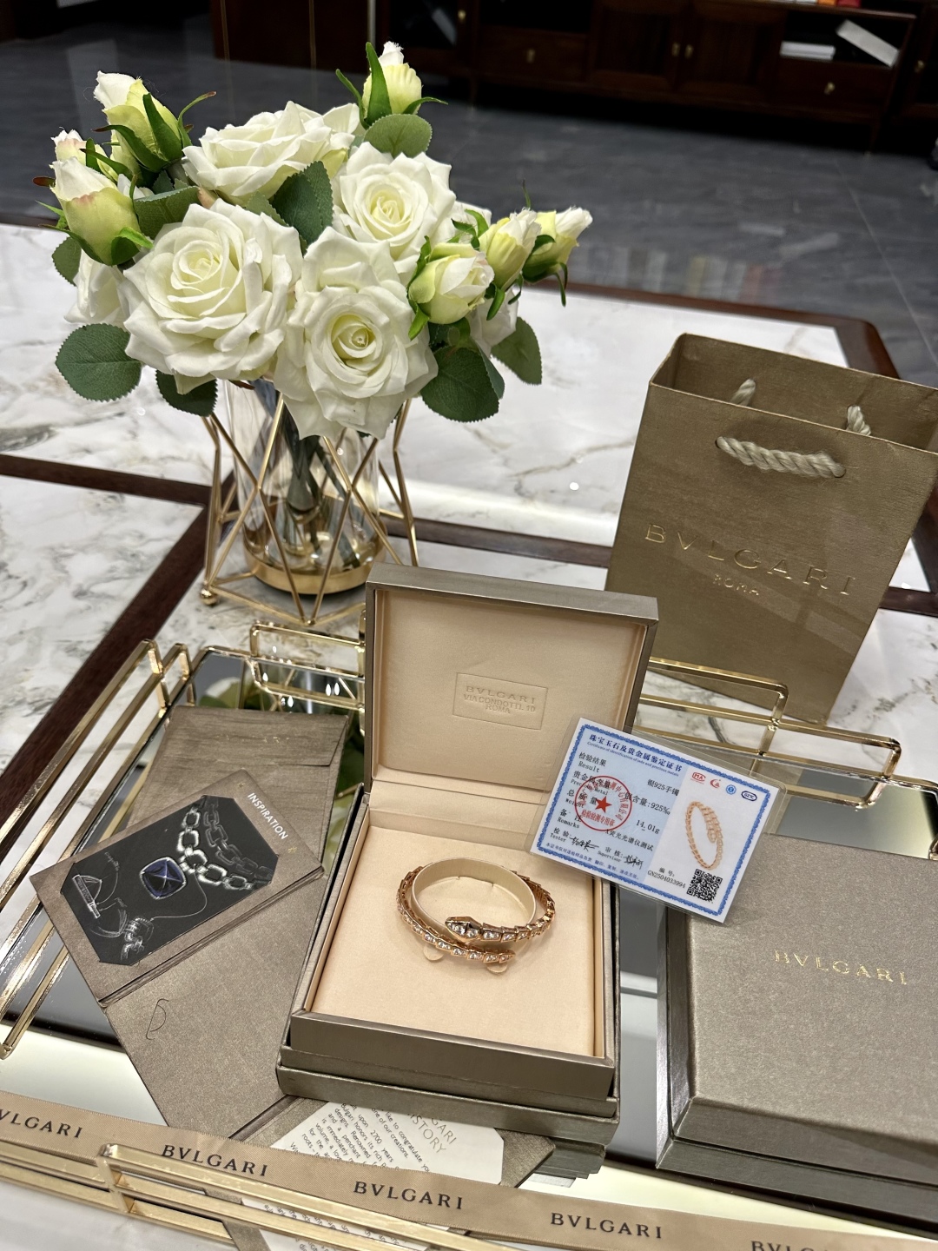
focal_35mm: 24
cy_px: 626
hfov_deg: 56.8
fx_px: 867
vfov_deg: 71.6
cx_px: 469
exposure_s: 1/100
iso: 160
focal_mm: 6.86
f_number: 1.78
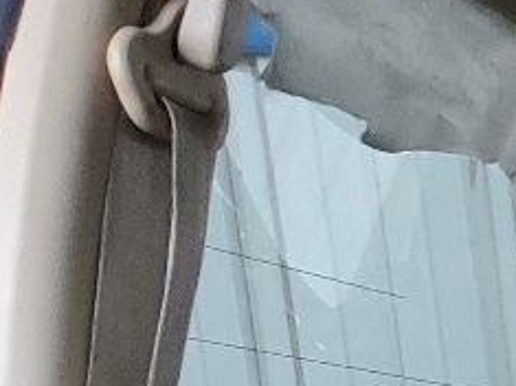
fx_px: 2637
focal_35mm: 177
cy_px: 1112
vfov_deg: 7.5
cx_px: 1752
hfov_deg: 8.5
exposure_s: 1/60.2
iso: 105
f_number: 1.5
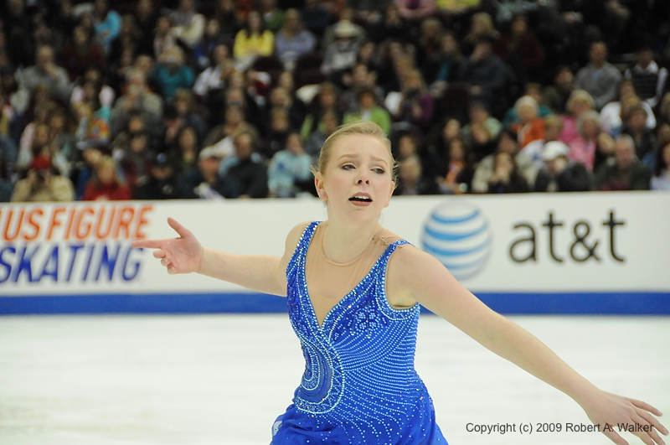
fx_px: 3624
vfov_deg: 7.0
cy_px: 222
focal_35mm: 195
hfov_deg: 10.6
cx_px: 335
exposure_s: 1/640
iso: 3200
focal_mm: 130
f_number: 5.6
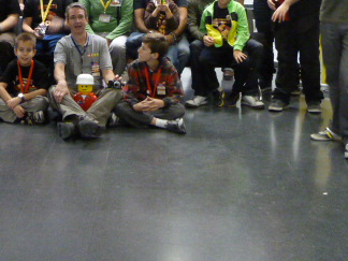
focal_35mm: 77
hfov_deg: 25.1
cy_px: 5
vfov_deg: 18.7
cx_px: 95
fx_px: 774
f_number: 3.1
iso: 800
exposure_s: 1/15
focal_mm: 7
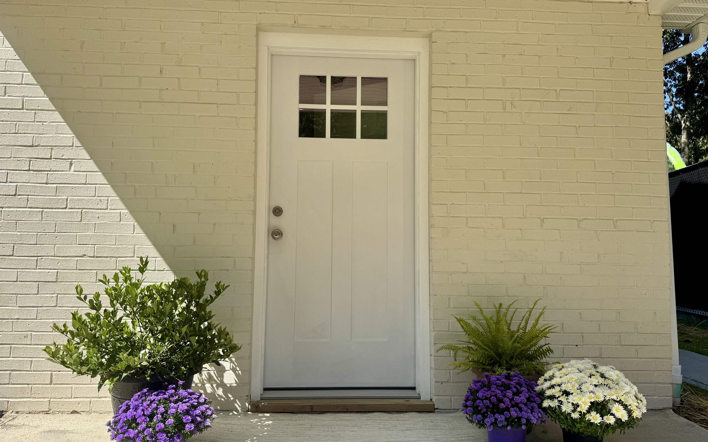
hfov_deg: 70.4
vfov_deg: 47.6
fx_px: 502
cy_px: 208
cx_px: 352
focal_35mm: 26
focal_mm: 6.76
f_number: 1.78
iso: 80
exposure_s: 1/3096
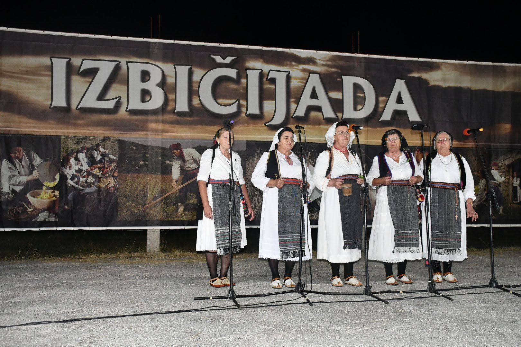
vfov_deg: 34.2
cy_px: 174
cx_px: 260
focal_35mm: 39
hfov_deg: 49.6
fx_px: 564
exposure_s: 1/60
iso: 2000
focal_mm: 26
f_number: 5
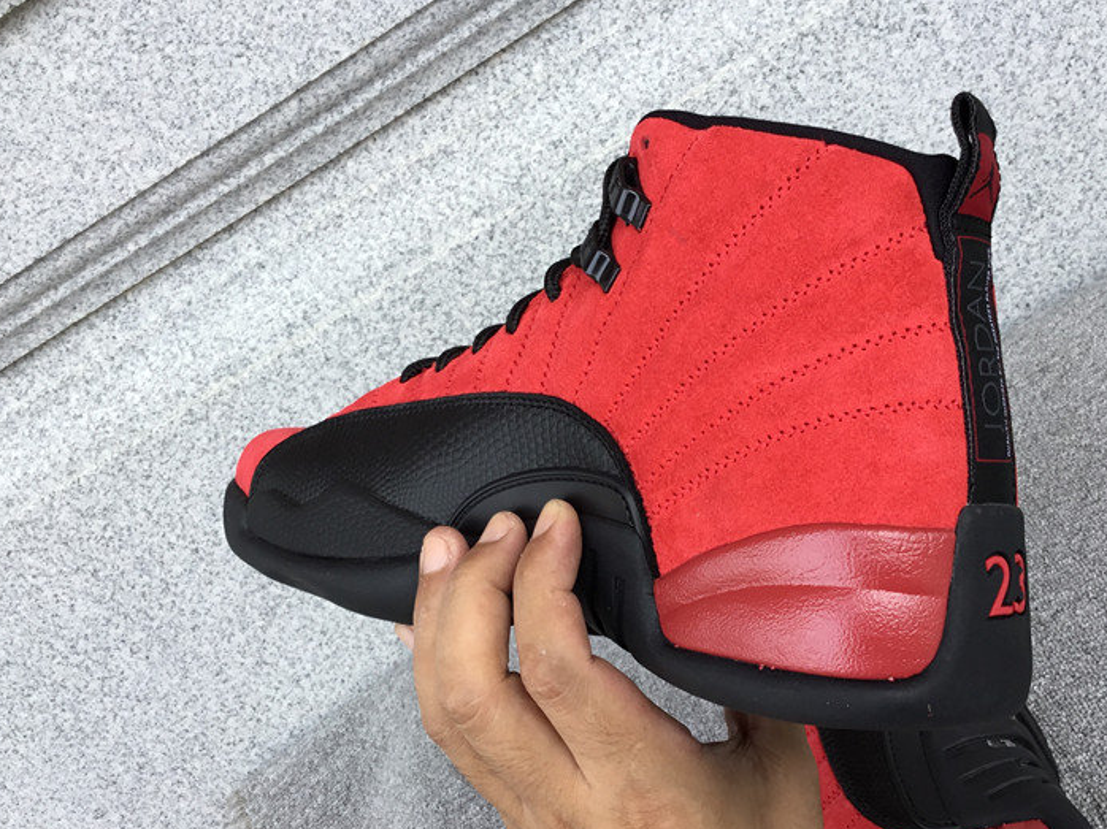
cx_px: 563
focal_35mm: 40
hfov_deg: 46.8
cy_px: 432
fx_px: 1279
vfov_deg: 35.9
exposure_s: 1/221
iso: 25
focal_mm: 3.3
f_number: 2.4
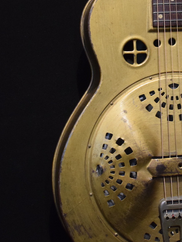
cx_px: 162
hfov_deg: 12.4
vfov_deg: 16.2
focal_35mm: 118
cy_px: -12
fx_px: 829
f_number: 4.2
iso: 2500
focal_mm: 31
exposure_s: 1/30
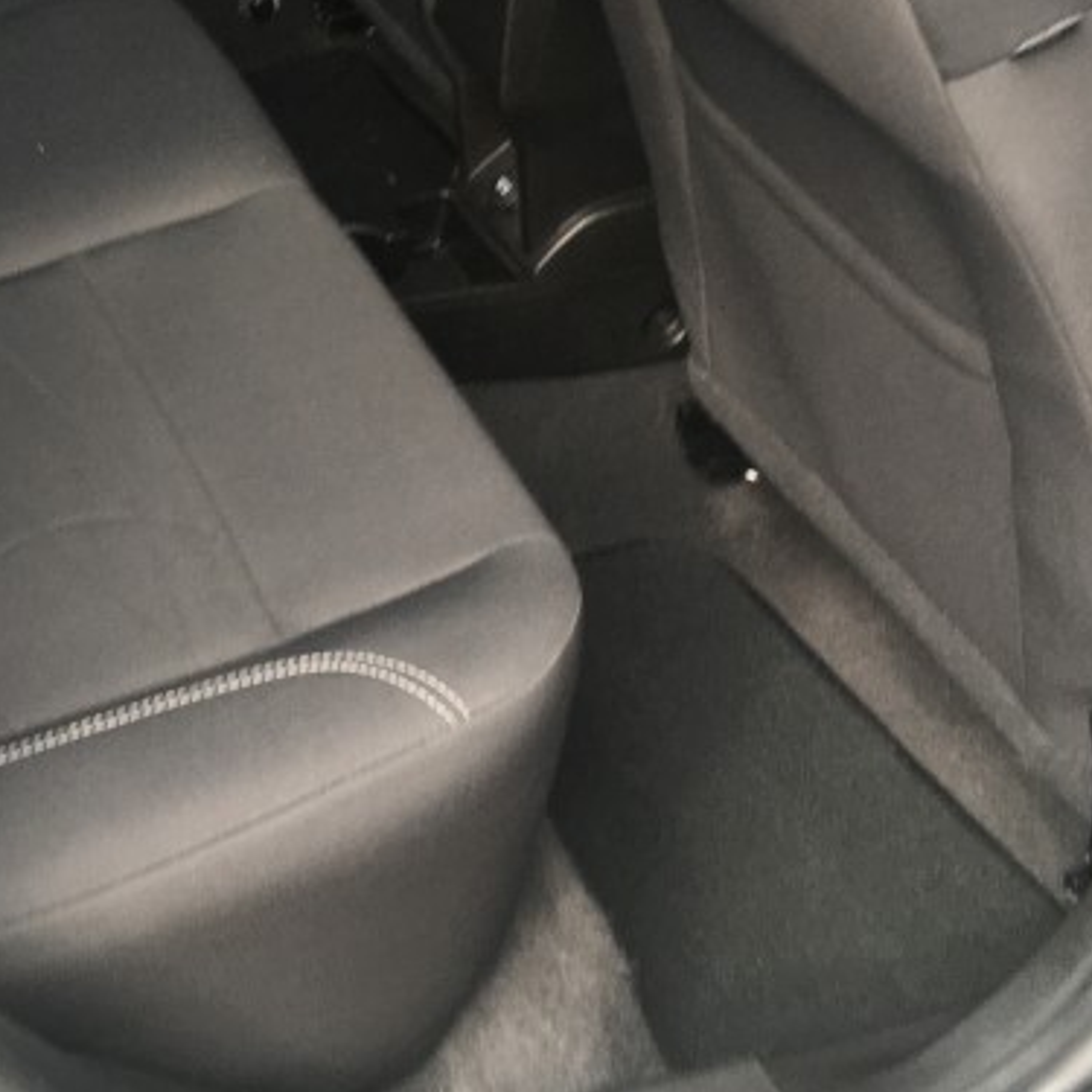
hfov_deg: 24.1
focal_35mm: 70
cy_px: -20
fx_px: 2498
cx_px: 169
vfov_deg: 23.5
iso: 40
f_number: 2.2
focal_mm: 4.15
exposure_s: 1/120
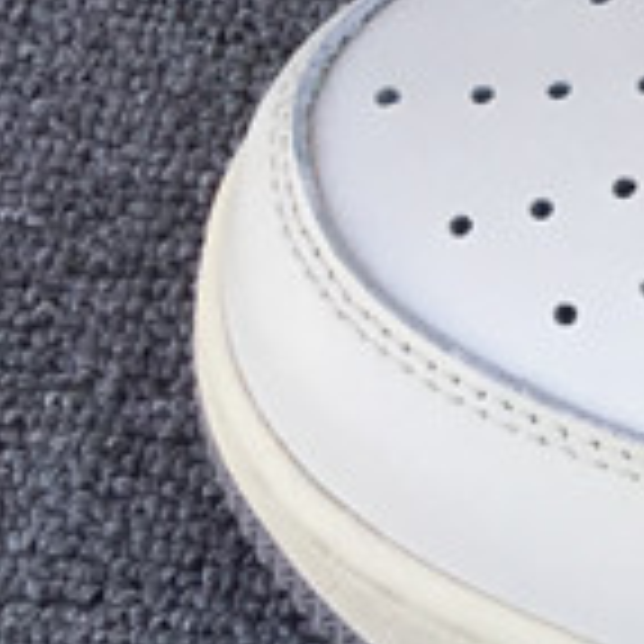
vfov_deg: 9.9
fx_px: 3641
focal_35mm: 173
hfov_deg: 9.1
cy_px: -142
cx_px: 1554
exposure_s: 1/216
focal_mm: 3.3
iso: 25
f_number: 2.4
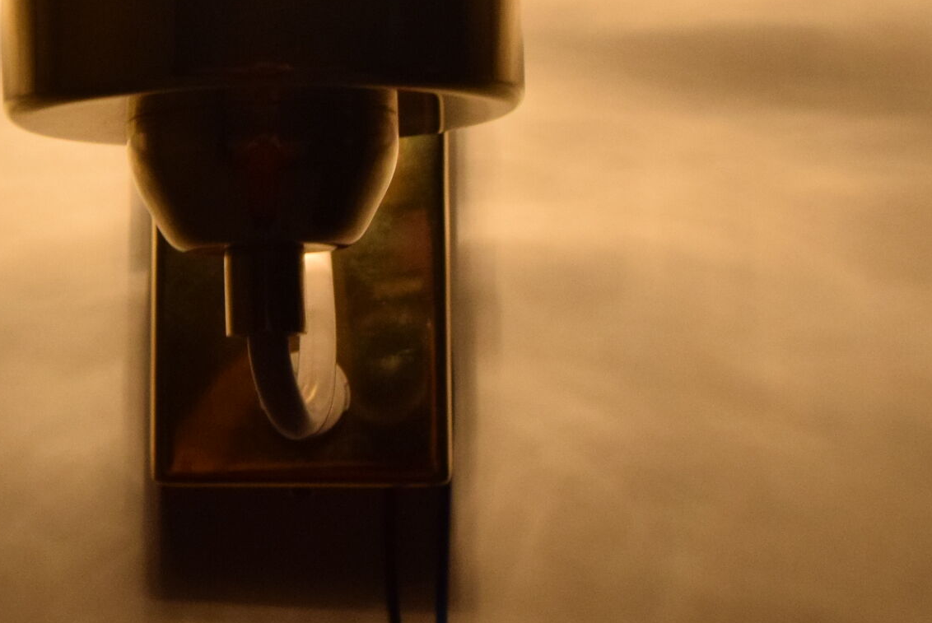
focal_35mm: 111
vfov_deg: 12.2
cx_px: 274
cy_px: -38
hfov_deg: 18.3
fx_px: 2876
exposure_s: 1/250
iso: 1600
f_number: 8
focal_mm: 28
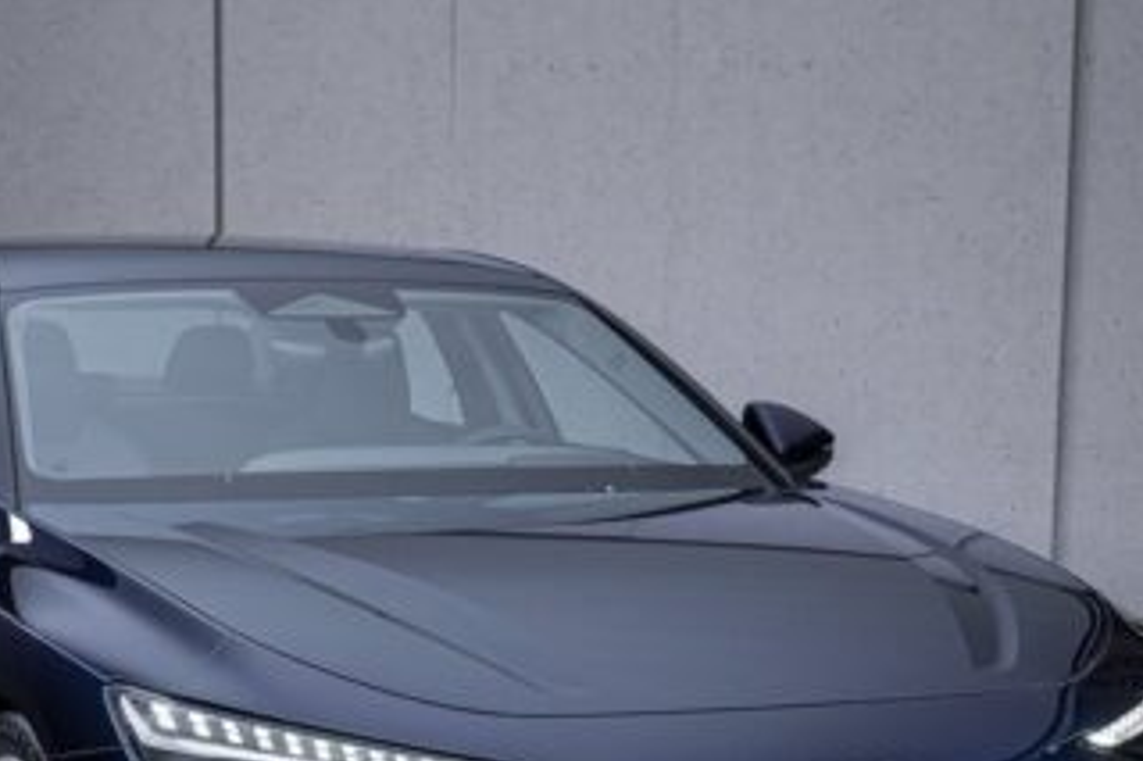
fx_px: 3046
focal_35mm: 96
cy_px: 825
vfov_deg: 13.9
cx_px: 439
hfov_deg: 21.2
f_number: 5.6
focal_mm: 40
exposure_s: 10
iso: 80
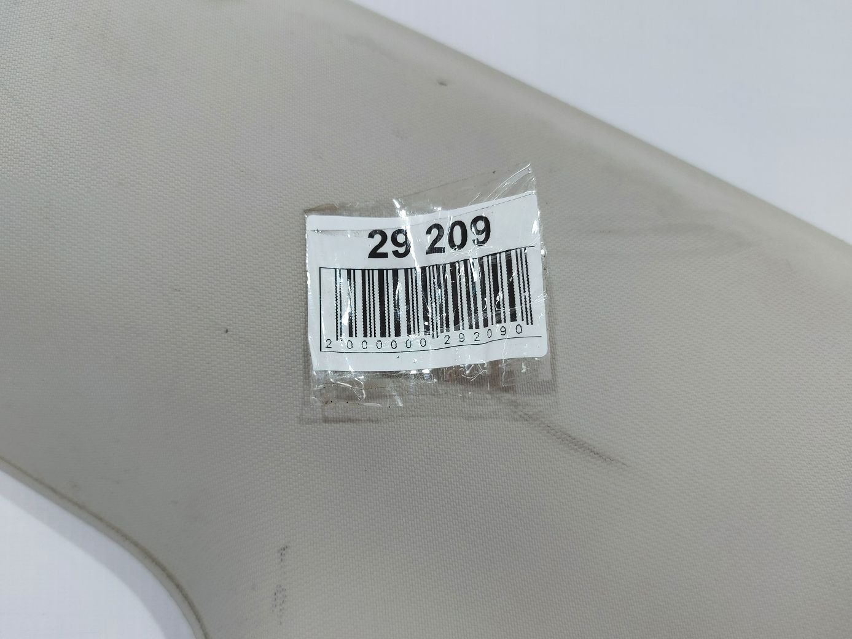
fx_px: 591
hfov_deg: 71.6
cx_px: 426
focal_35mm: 24
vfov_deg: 56.8
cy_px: 320
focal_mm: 5.23
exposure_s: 1/50
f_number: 1.8
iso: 100
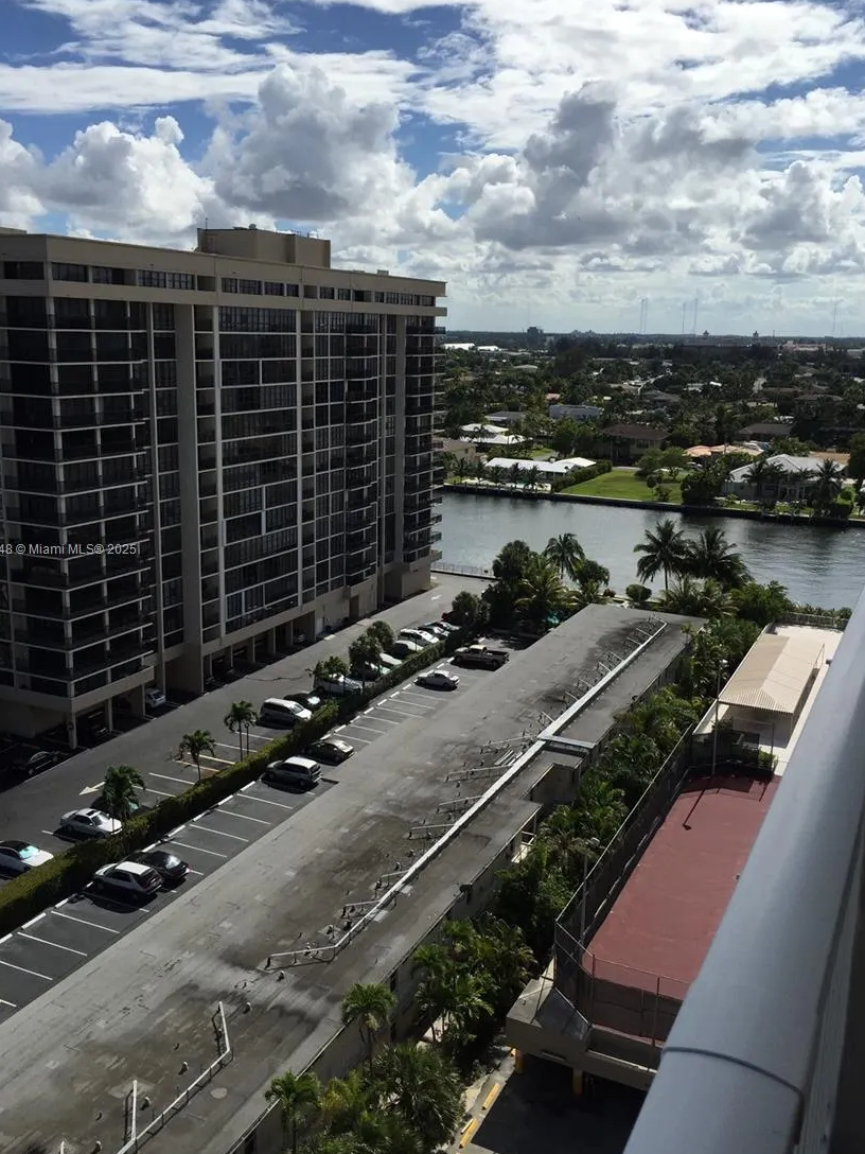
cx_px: 420
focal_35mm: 32
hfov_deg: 44.2
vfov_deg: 56.8
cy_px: 550
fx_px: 1066
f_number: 2.2
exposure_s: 1/4950
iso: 32
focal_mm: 4.15
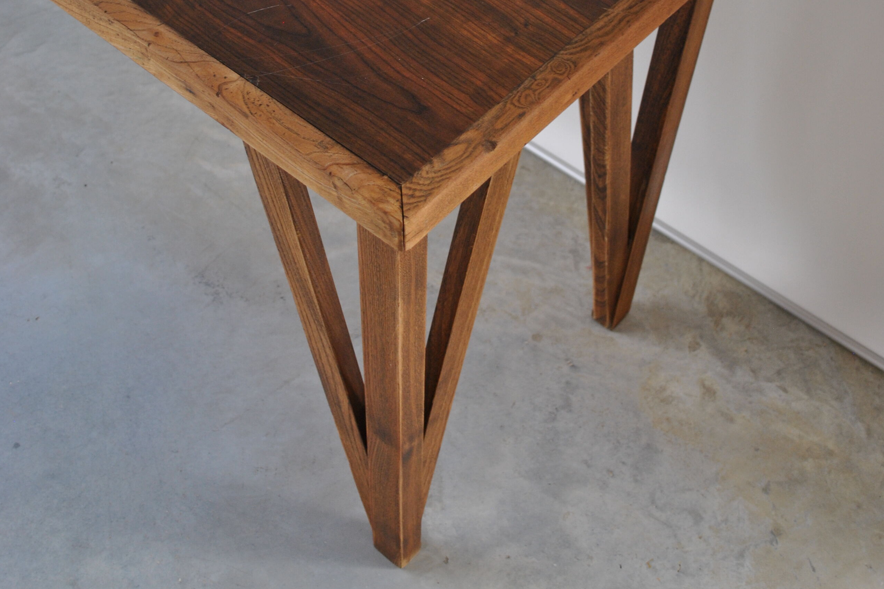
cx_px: 439
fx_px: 1228
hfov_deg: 39.6
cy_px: 107
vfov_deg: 26.4
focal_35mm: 50
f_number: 3.8
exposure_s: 1/30
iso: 280
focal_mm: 22
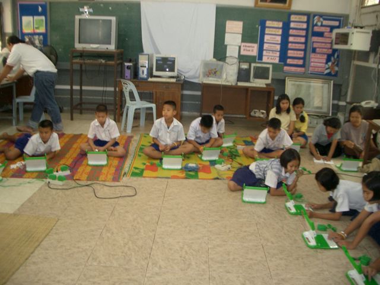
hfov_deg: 52.6
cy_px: 142
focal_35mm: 35
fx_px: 384
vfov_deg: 40.7
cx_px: 190
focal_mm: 5.8
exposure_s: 1/20
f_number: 2.6
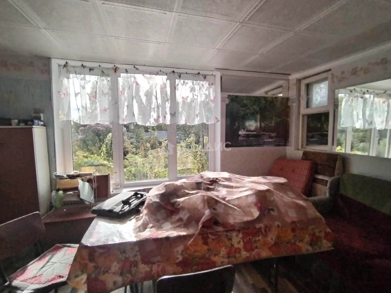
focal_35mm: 17
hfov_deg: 91.0
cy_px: 146
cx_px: 196
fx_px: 192
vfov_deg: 74.7
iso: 100
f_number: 2.2
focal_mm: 1.42
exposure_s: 1/360
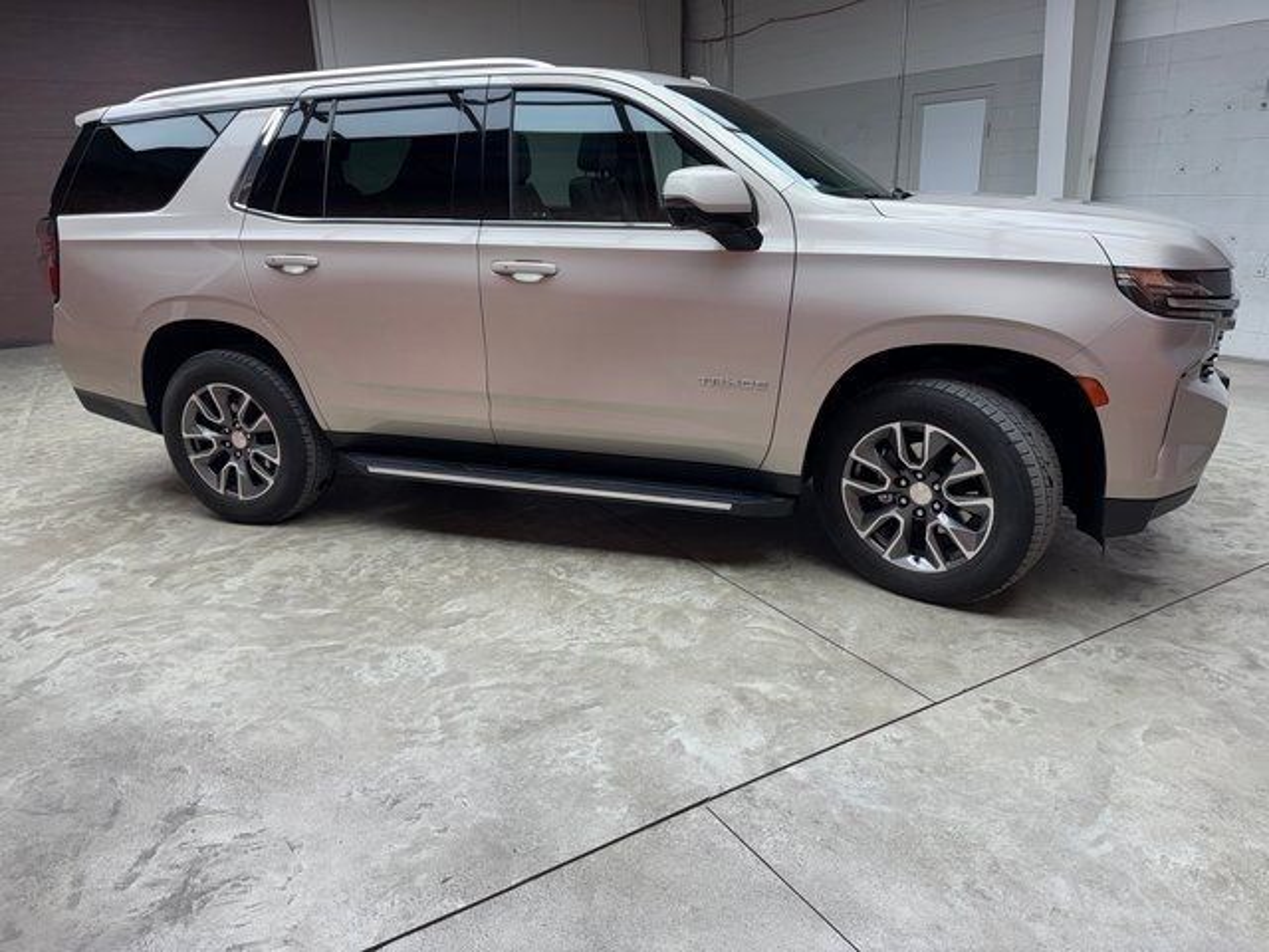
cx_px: 634
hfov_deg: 71.6
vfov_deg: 56.8
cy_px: 476
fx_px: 880
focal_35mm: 24
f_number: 1.78
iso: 50
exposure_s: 1/120
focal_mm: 6.76
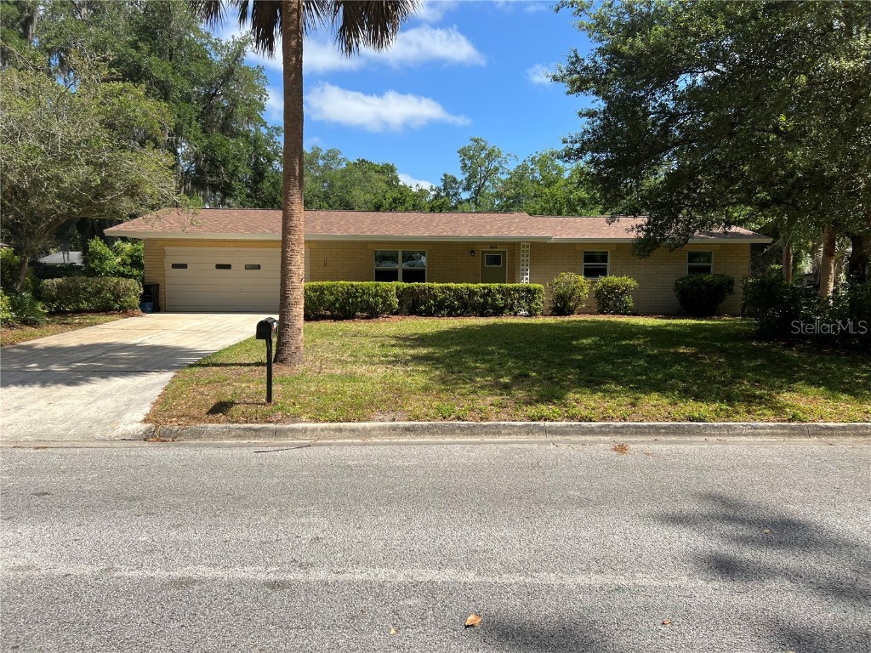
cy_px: 326
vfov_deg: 53.1
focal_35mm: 26
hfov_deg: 67.3
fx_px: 654
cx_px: 436
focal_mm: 5.7
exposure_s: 1/3257
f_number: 1.5
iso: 50
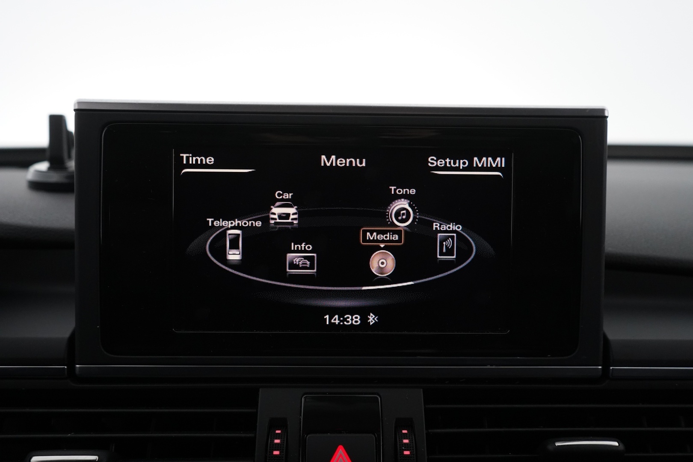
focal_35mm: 30
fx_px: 577
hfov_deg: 61.9
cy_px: 231
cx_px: 346
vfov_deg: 43.6
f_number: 4.5
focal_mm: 30
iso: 4000
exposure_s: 1/80
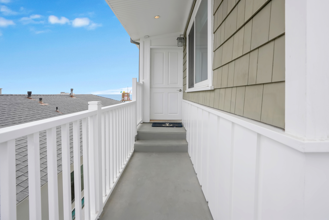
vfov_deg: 73.9
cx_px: 164
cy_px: 110
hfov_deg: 96.7
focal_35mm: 16
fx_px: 146
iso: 400
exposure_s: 1/1250
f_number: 7.1
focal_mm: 16
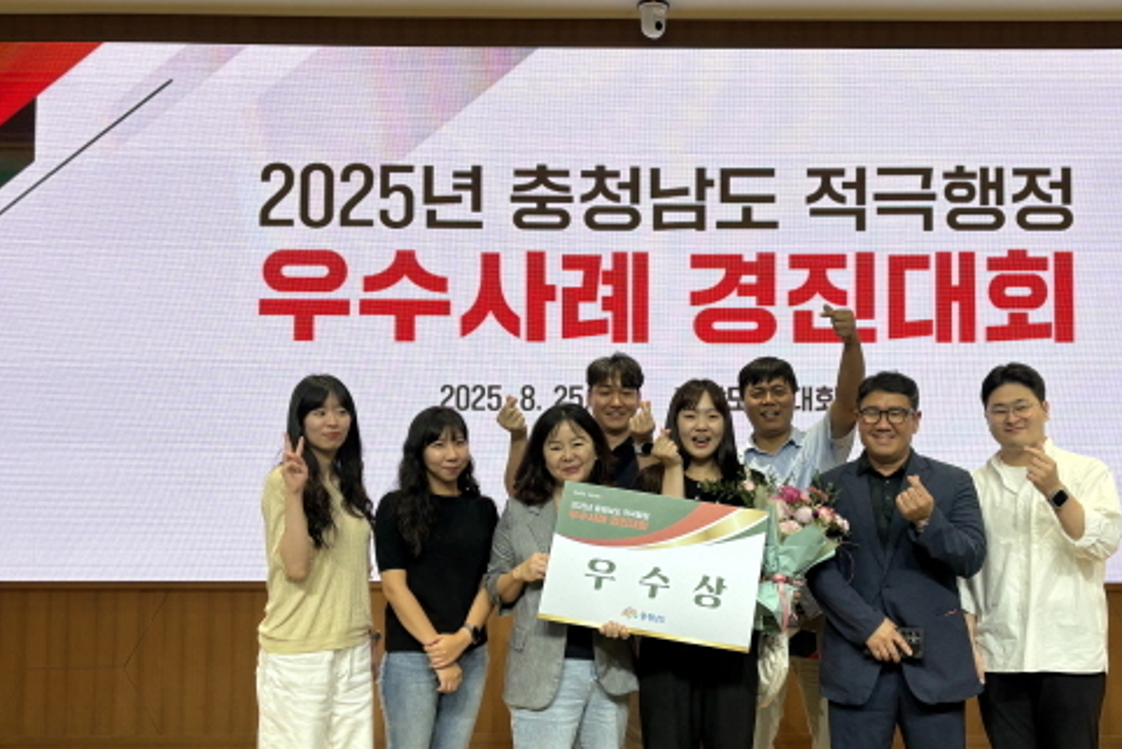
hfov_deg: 52.7
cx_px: 682
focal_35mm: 36
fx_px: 1122
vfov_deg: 36.8
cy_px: 427
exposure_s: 1/120
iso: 50
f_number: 1.6
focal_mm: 5.96
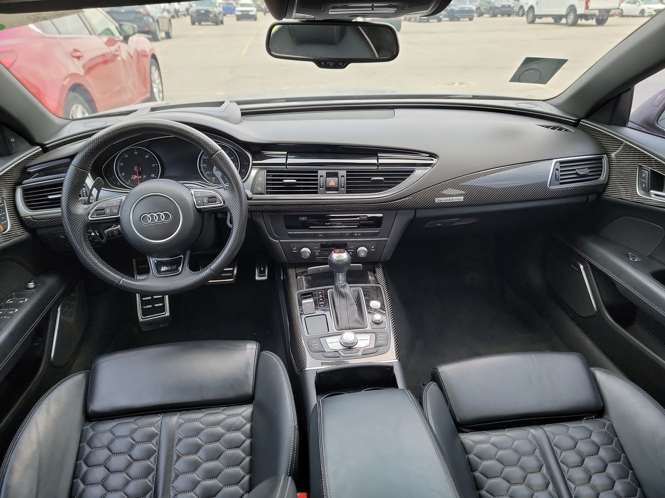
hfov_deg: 71.6
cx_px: 332
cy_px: 249
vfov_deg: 56.8
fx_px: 461
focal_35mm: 24
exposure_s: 1/59
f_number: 1.8
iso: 224
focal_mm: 6.7
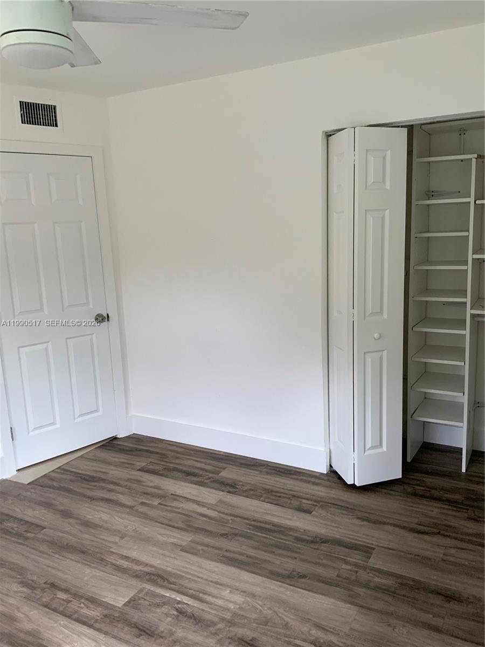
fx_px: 542
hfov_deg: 48.2
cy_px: 324
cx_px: 242
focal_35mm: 29
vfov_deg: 61.7
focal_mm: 3
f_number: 1.8
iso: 64
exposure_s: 1/120
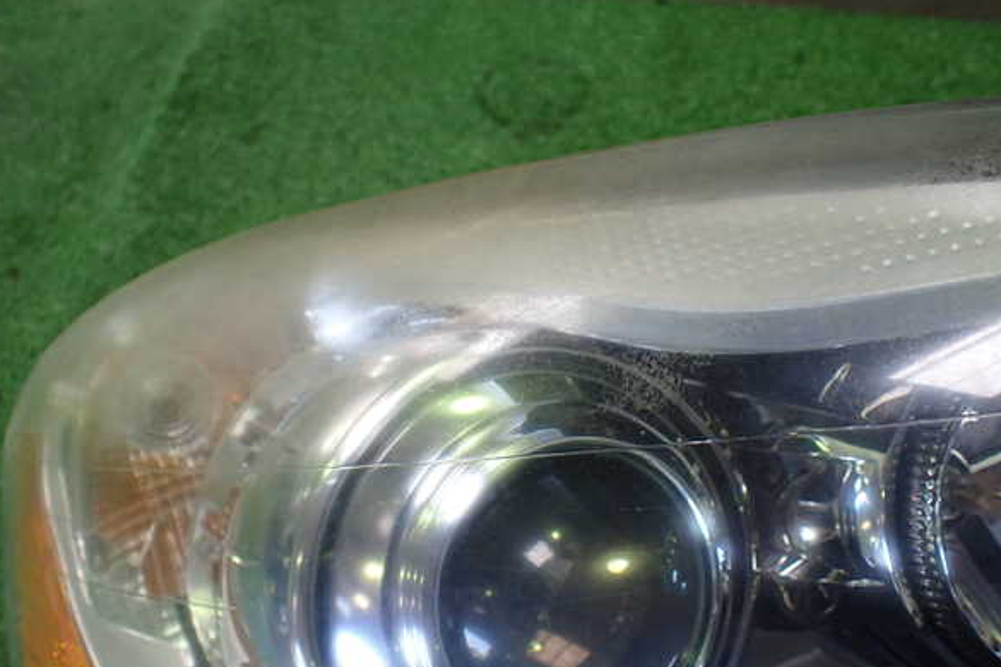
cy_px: 339
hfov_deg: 58.7
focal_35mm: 32
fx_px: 890
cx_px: 489
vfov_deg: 41.1
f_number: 2.3
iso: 320
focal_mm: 5.4
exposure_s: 1/125
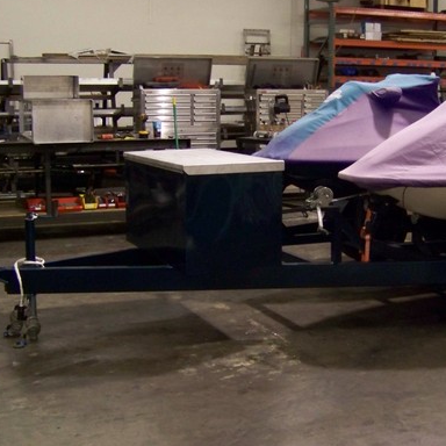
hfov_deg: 28.9
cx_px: 354
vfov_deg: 29.5
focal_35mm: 58
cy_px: 250
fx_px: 845
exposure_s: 1/30
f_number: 2.8
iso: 281
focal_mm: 5.85
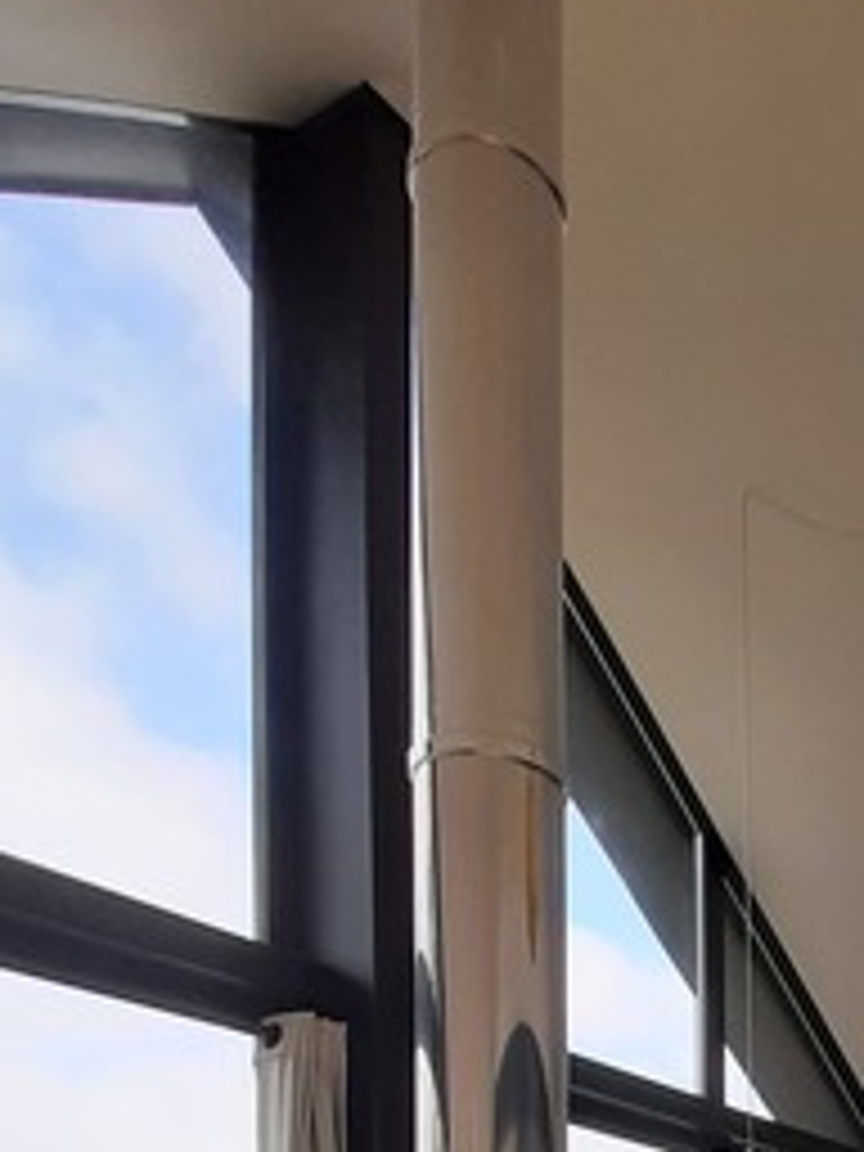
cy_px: 1377
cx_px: 936
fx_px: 1298
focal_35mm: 39
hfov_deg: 32.6
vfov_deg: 36.9
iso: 40
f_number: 2.2
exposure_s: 1/229
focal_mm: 1.42
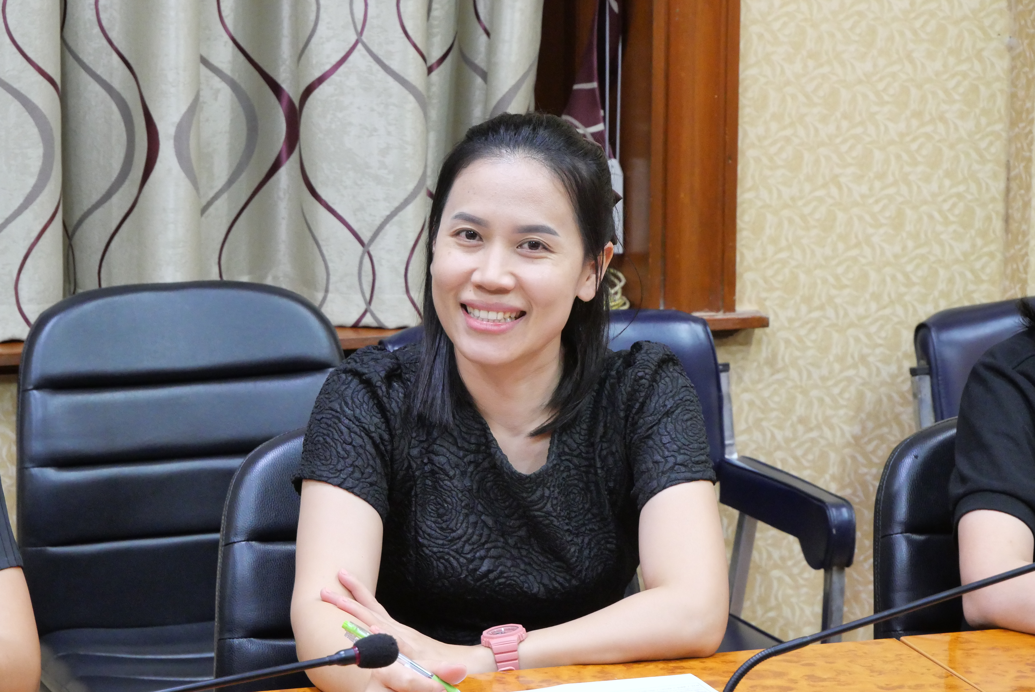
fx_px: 3279
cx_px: 518
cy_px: 346
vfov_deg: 12.0
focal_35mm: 114
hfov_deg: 17.9
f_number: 7.1
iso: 3200
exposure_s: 1/15
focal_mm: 55
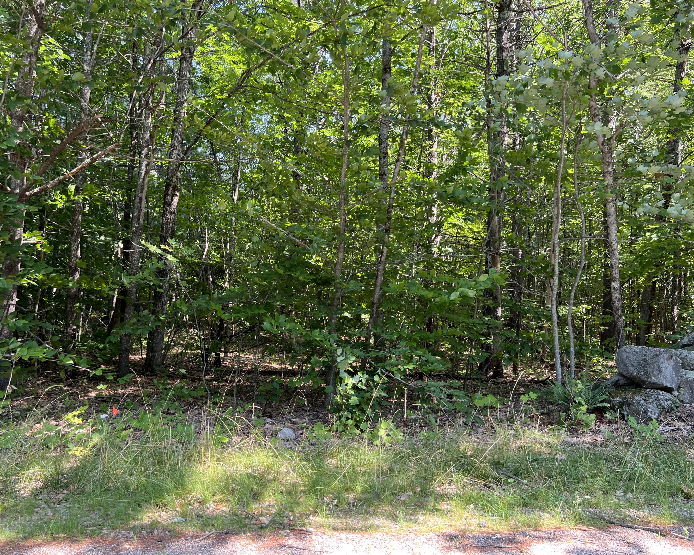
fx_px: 575
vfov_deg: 51.5
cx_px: 320
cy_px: 269
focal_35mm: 28
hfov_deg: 62.1
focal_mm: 5.7
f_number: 1.5
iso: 50
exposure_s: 1/171
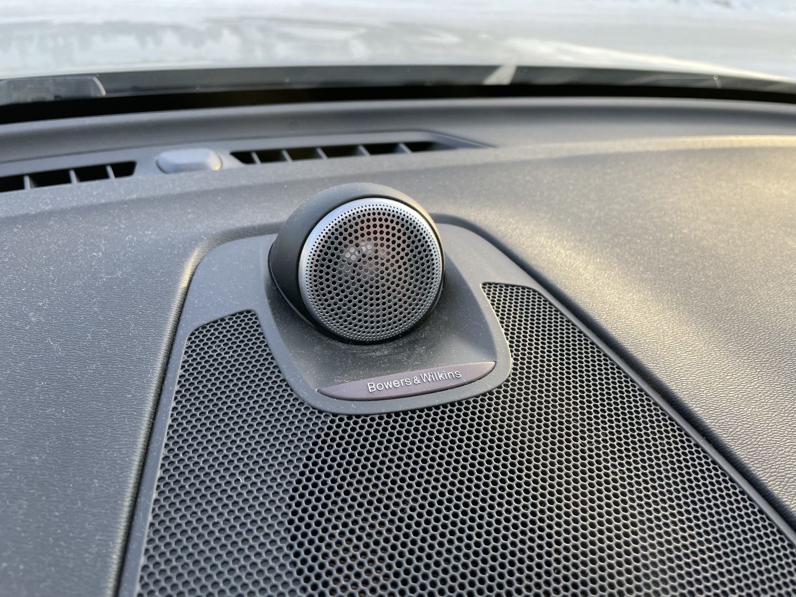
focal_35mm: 26
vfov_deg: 53.1
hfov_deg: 67.3
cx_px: 398
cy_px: 298
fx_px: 598
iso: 40
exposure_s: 1/121
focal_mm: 4.2
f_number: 1.6
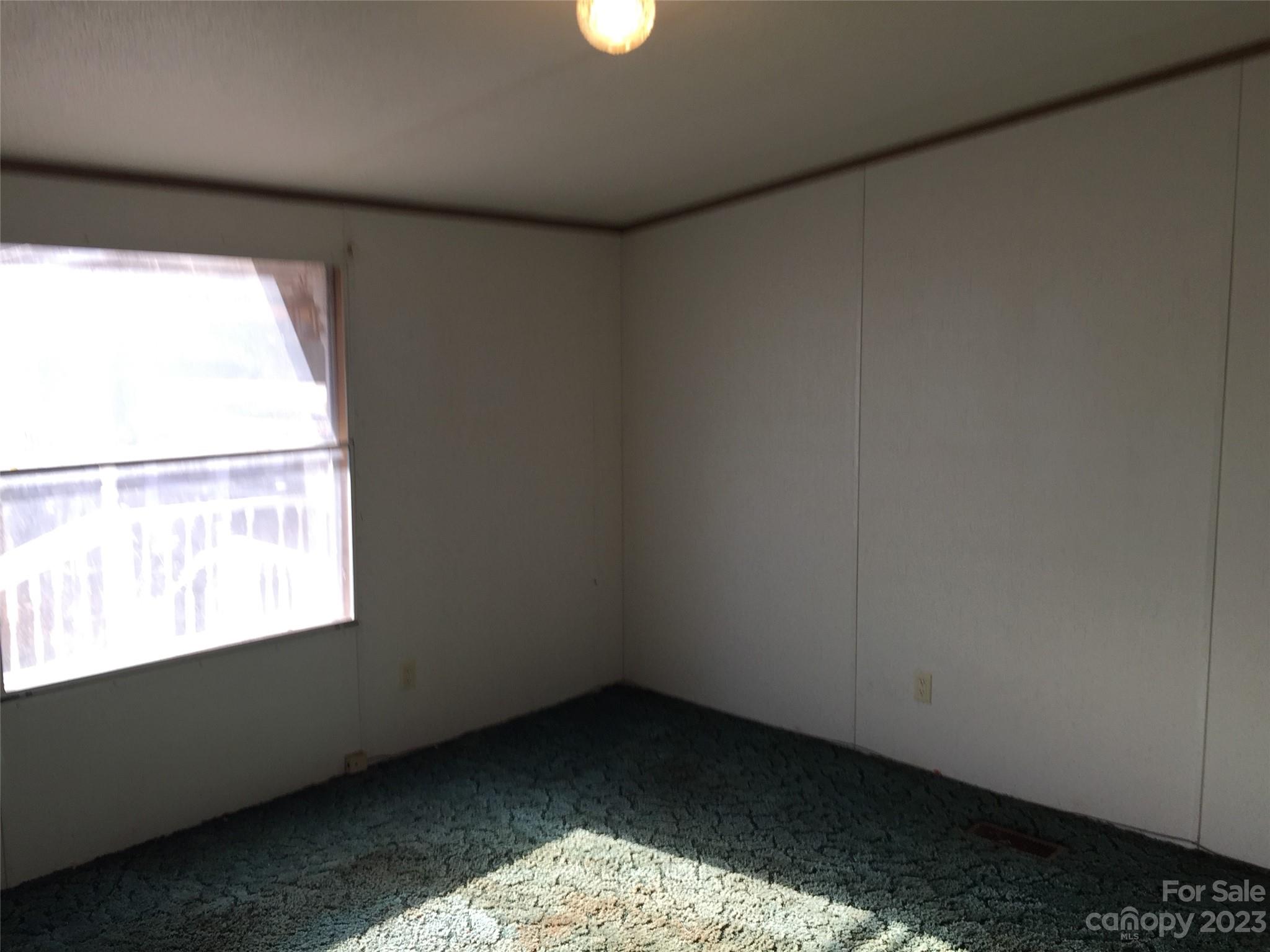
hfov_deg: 61.7
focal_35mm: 29
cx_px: 635
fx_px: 1064
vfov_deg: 48.2
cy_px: 476
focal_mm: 4.15
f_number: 2.2
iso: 32
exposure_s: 1/120
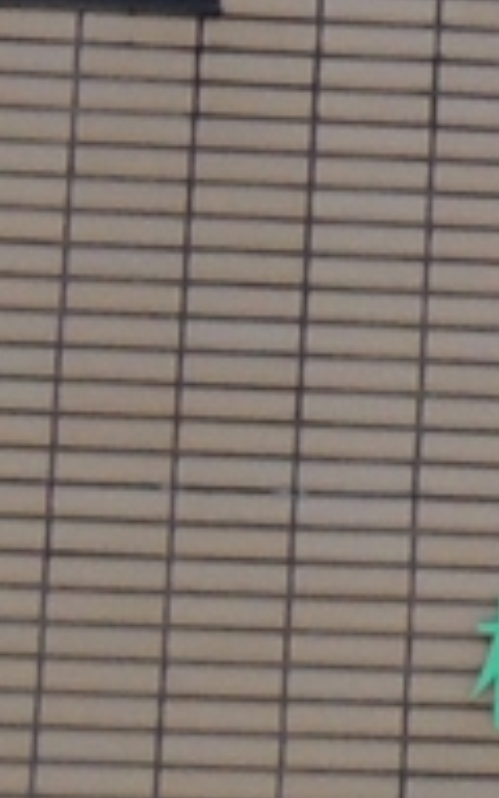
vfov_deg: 9.9
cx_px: 1144
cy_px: 382
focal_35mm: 212
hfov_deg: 6.0
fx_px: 4613
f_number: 3.5
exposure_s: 1/640
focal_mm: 4.3
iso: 200
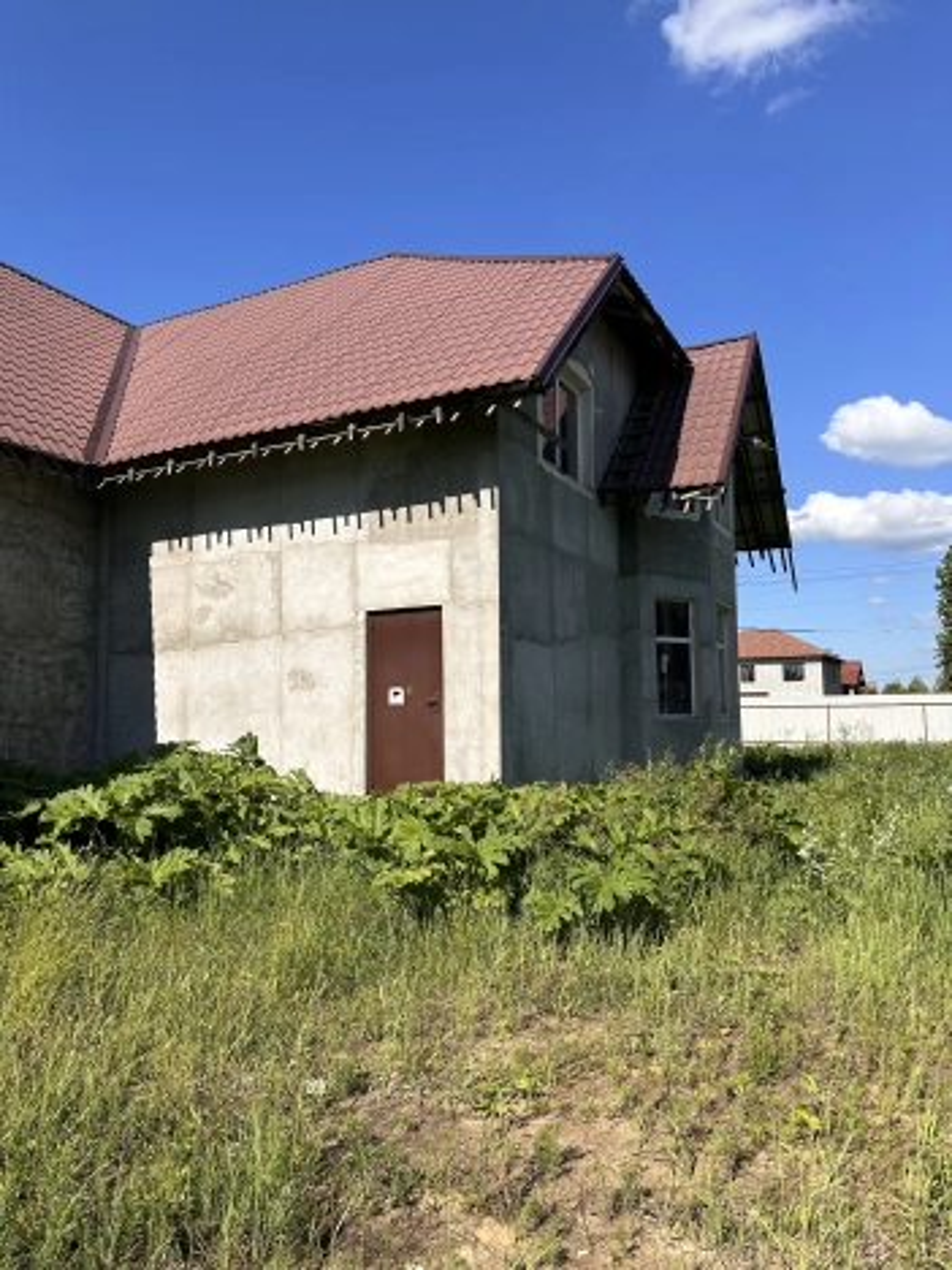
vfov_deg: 71.6
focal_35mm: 24
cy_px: 635
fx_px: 880
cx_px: 476
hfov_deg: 56.8
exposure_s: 1/4348
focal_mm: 6.86
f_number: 1.78
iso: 80
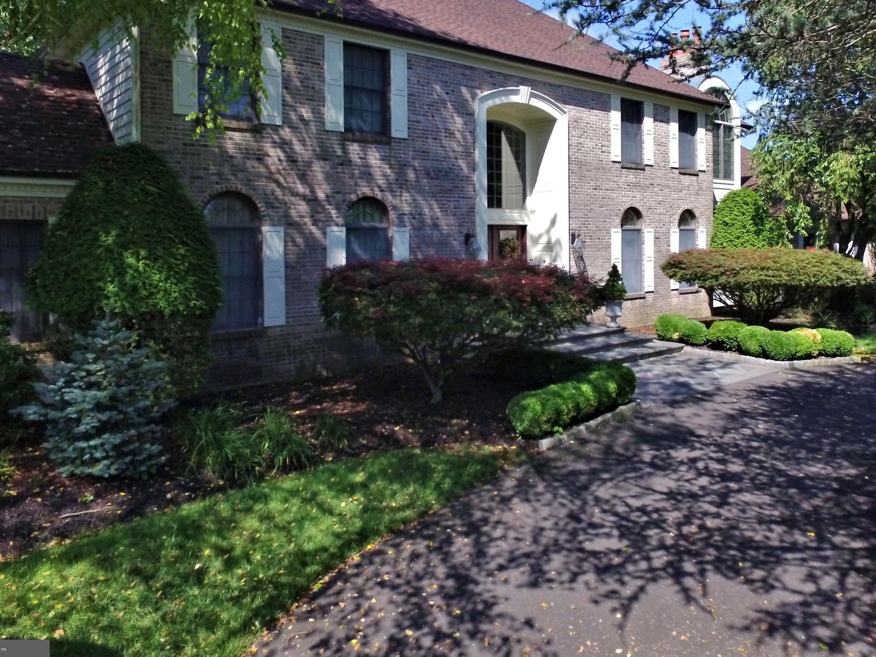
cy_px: 244
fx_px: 683
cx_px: 497
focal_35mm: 27
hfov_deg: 65.0
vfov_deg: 50.8
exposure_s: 1/2000
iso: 400
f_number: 2.8
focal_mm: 3.61
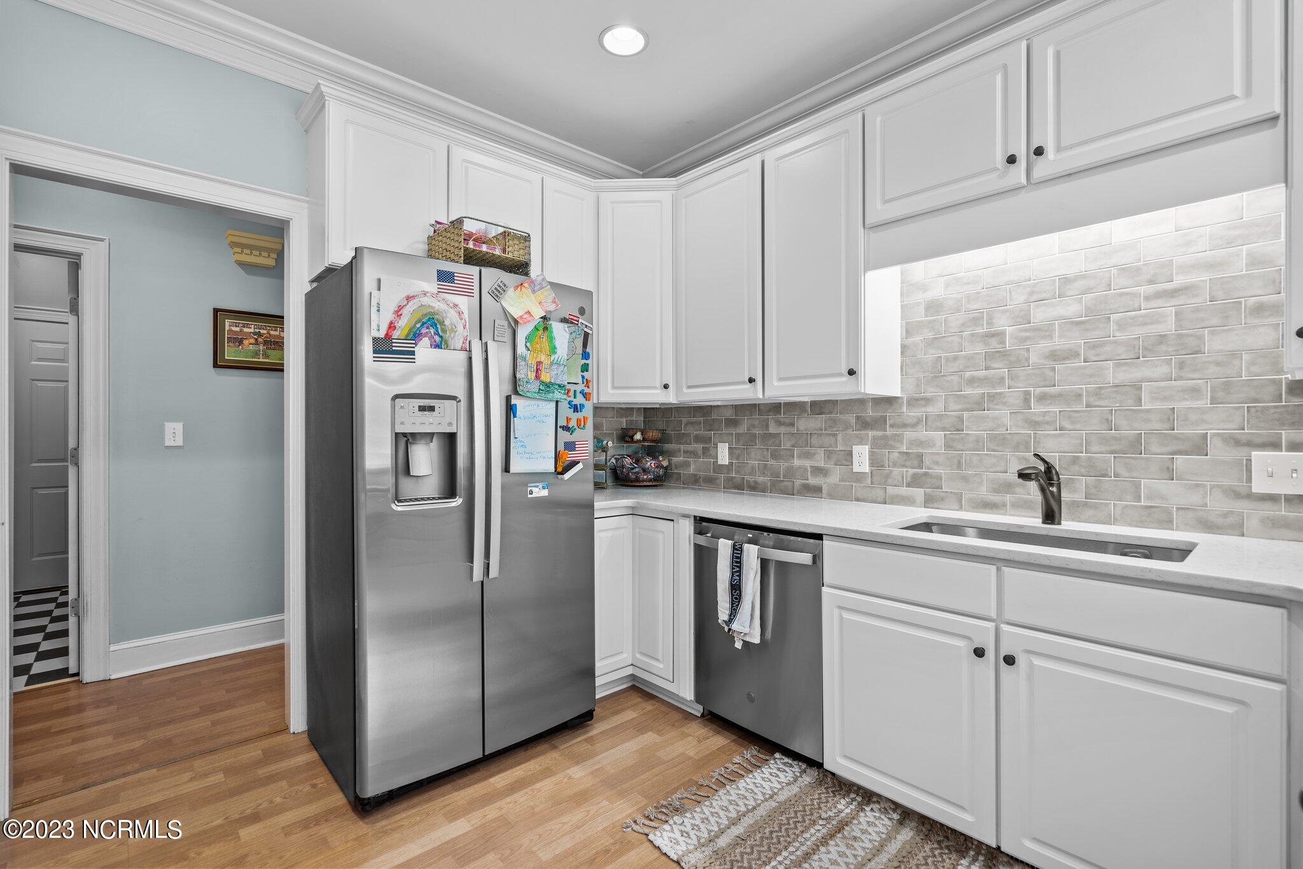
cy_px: 434
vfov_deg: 73.7
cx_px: 652
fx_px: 579
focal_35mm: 16
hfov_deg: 96.7
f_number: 4
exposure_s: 1/4
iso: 200
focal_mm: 16
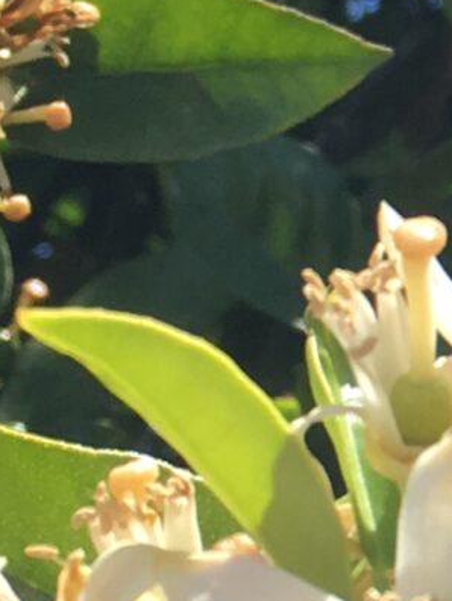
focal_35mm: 187
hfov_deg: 7.4
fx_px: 3254
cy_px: 153
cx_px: 1112
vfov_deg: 10.6
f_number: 2.2
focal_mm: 4.15
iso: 25
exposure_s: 1/884
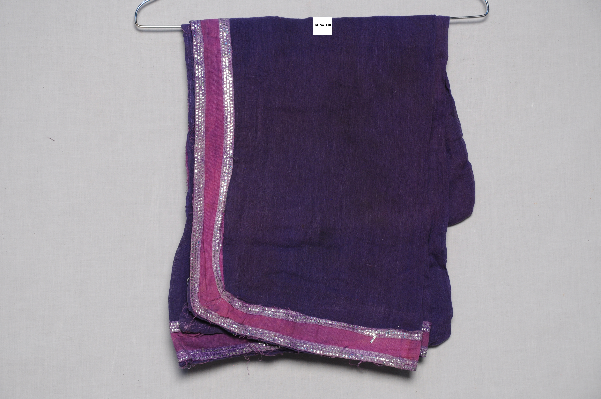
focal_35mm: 120
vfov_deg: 11.4
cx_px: 300
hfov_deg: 17.1
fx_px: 2001
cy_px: 200
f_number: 11
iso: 400
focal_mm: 80
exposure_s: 1/6
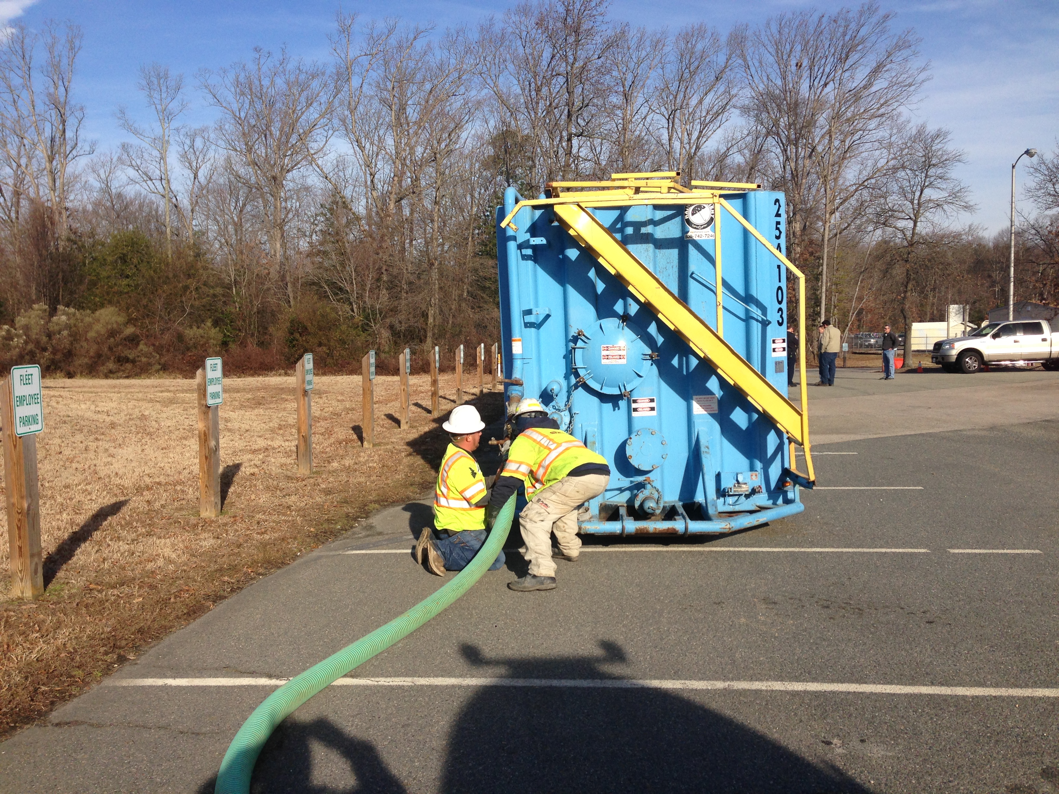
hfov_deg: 55.4
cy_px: 397
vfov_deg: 42.9
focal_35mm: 33
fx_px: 1010
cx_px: 530
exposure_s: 1/1695
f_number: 2.4
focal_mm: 4.13
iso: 50
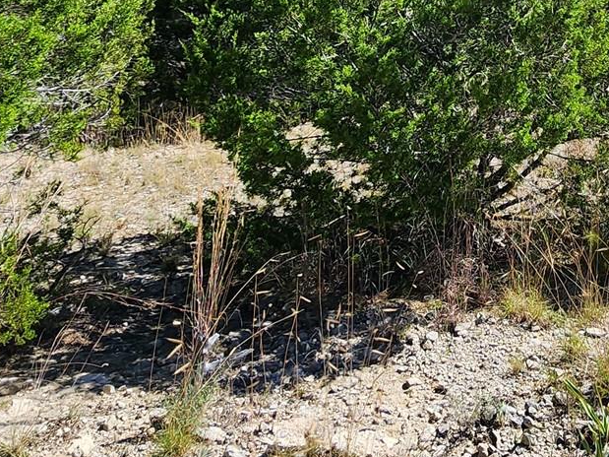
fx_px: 756
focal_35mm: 43
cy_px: -98
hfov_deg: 42.2
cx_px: 473
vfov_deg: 28.9
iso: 50
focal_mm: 2.2
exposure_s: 1/1509
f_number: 2.2
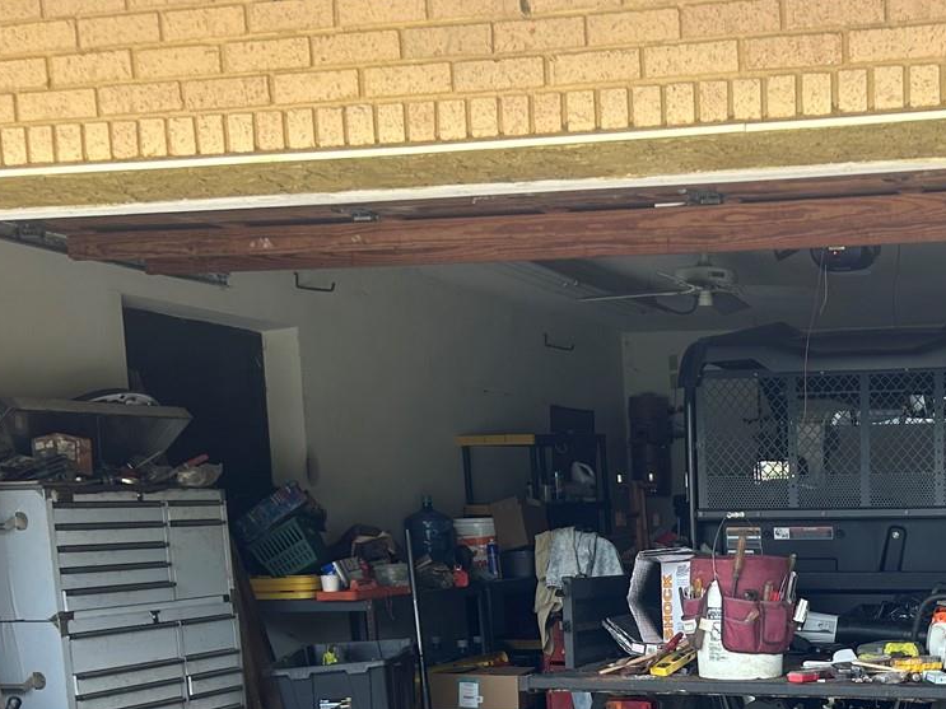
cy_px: 733
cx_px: 881
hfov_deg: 32.4
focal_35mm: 56
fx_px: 1530
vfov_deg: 24.7
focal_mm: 5.7
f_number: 1.5
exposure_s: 1/312
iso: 50
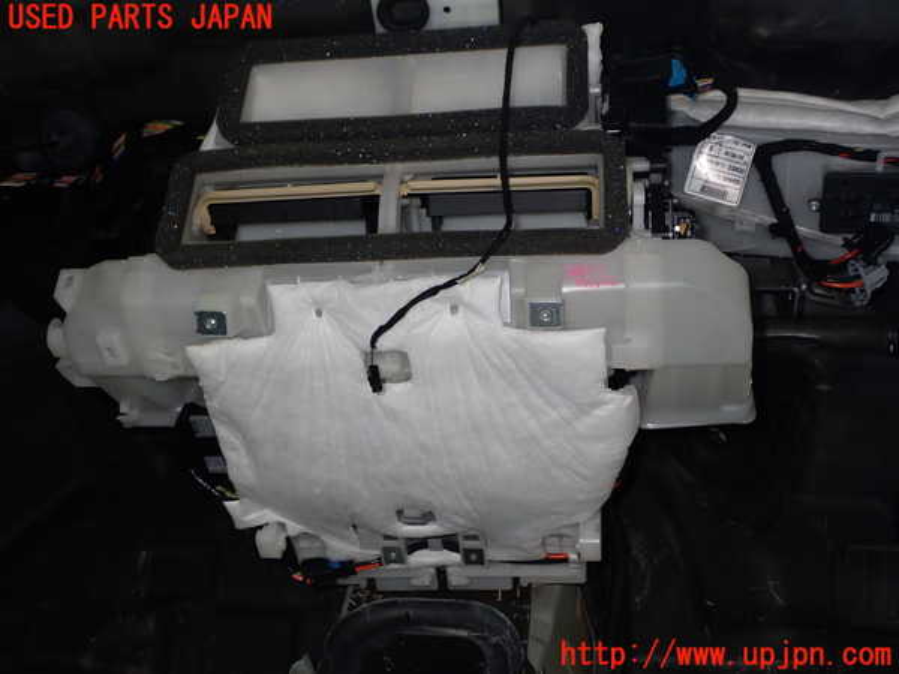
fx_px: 1065
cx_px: 450
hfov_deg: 45.8
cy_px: 337
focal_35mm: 41
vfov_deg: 35.1
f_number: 2.8
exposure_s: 1/40
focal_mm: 7.31
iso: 200
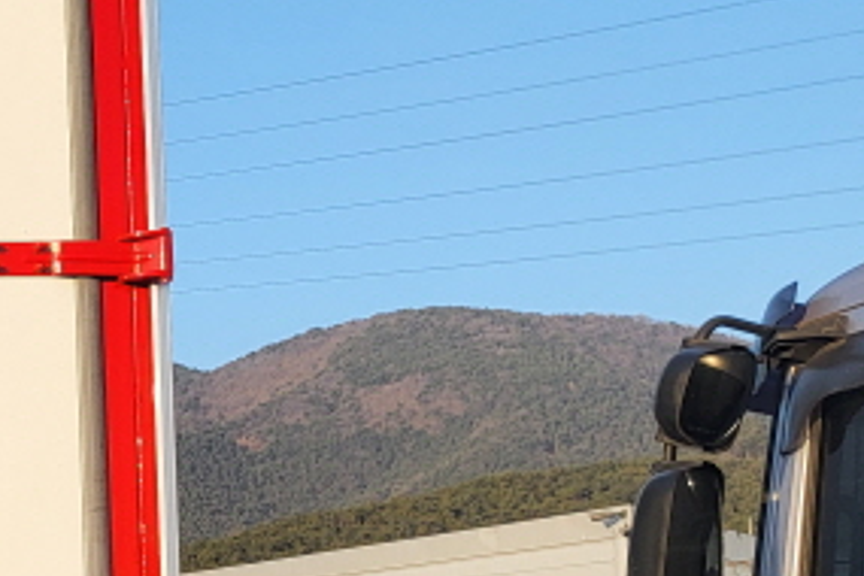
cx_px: -537
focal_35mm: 95
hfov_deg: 18.3
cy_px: 509
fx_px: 2280
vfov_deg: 14.3
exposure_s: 1/1145
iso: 50
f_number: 1.8
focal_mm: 4.25
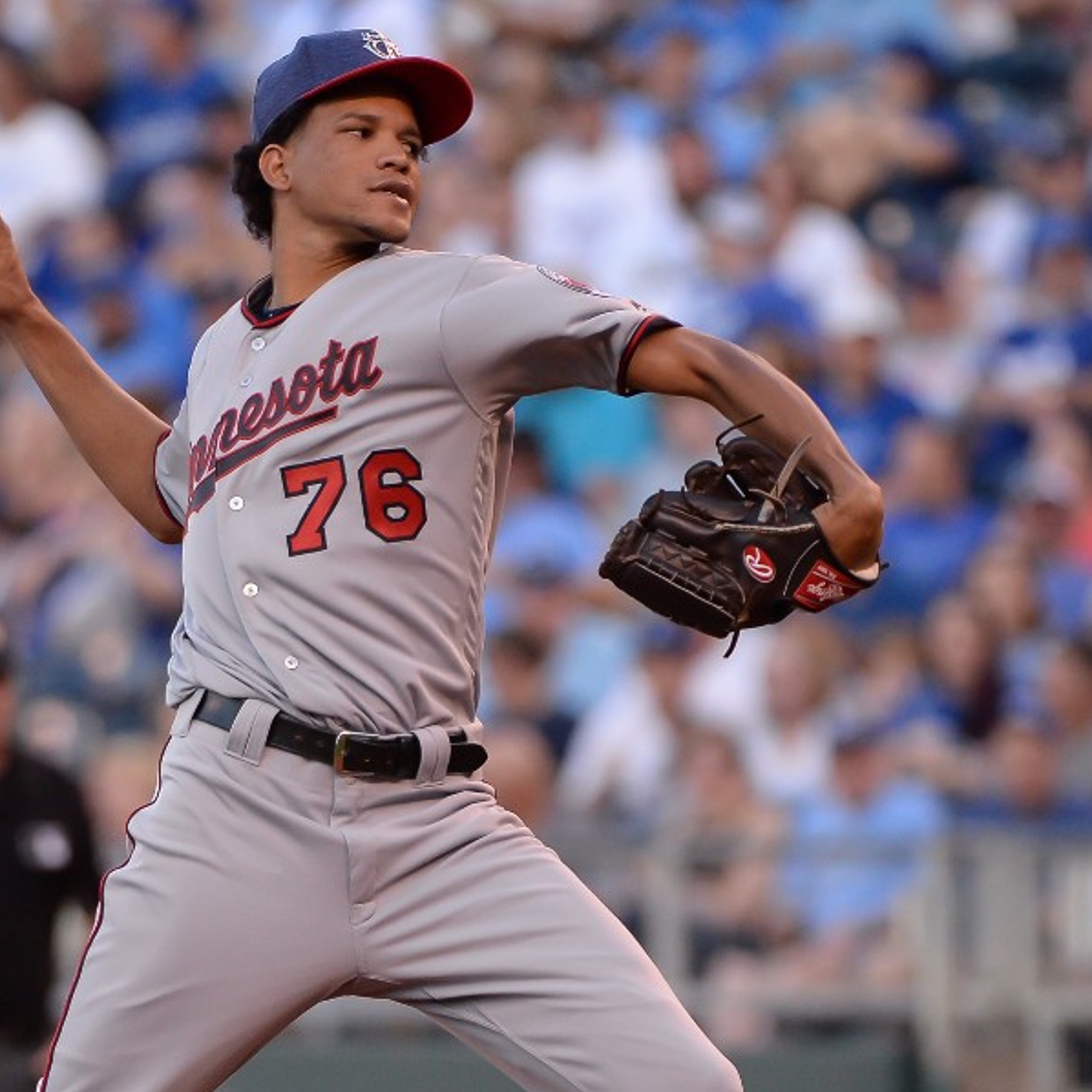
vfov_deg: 4.0
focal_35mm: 435
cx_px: 336
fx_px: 15525
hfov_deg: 4.0
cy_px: 546
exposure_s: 1/2000
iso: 1800
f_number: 4
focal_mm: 340
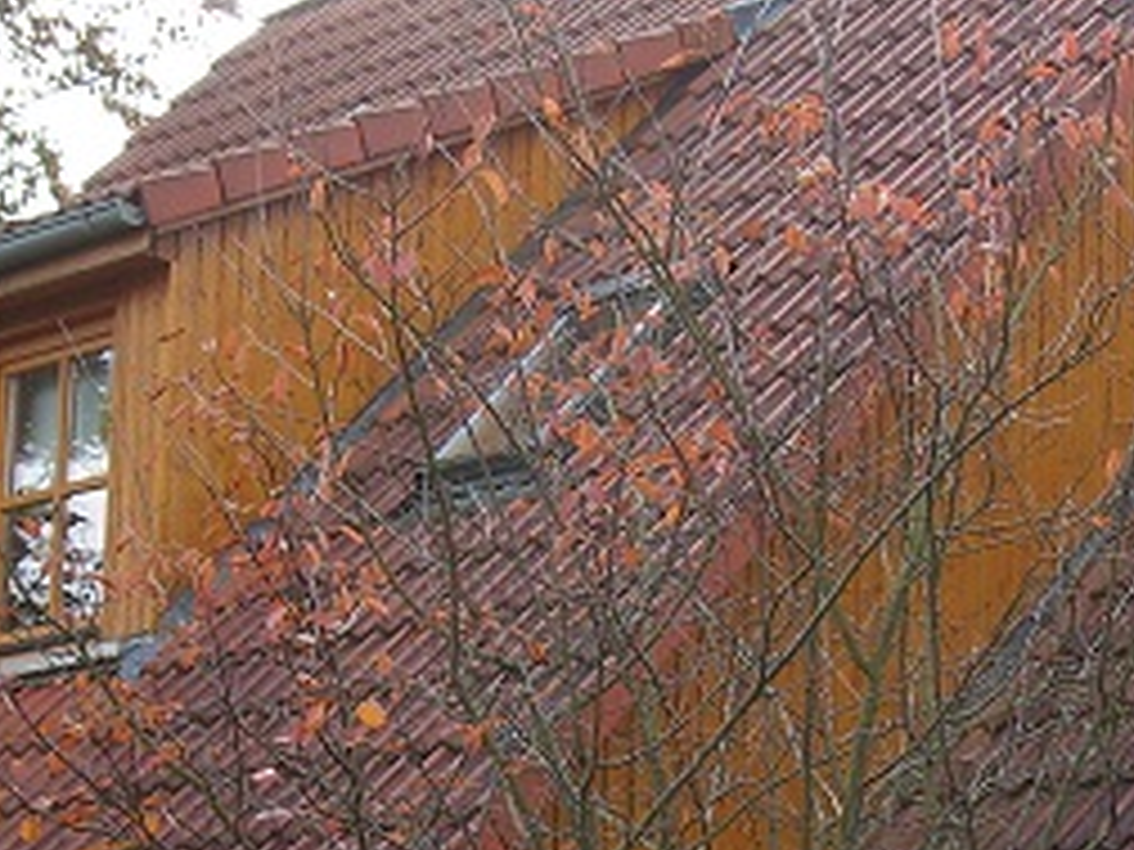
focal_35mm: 129
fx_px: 4226
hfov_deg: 15.3
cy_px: 726
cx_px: 729
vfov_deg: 11.4
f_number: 3.1
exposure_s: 1/239
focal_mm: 7.43
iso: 50
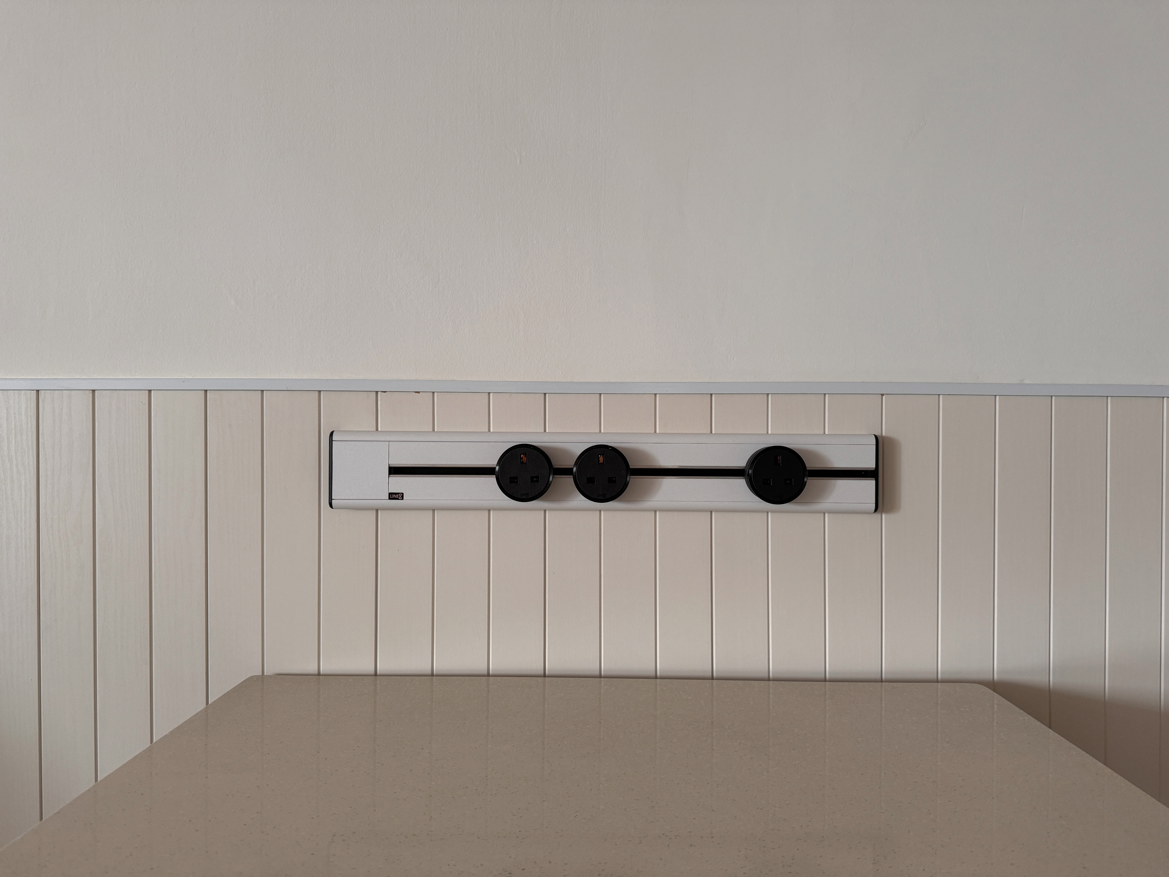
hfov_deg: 71.6
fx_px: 810
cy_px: 438
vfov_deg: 56.8
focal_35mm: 24
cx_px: 584
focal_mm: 6.76
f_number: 1.78
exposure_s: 1/60
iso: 200
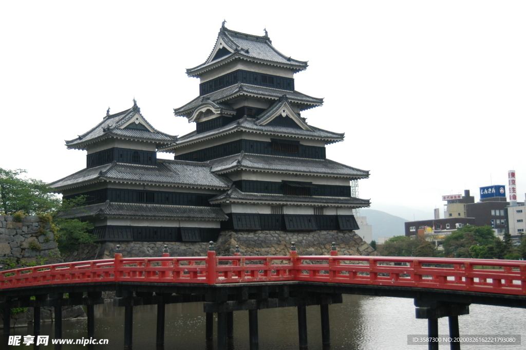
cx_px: 263
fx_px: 745
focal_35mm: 51
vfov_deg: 26.4
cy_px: 175
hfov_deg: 38.9
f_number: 4
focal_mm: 34
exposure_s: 1/250
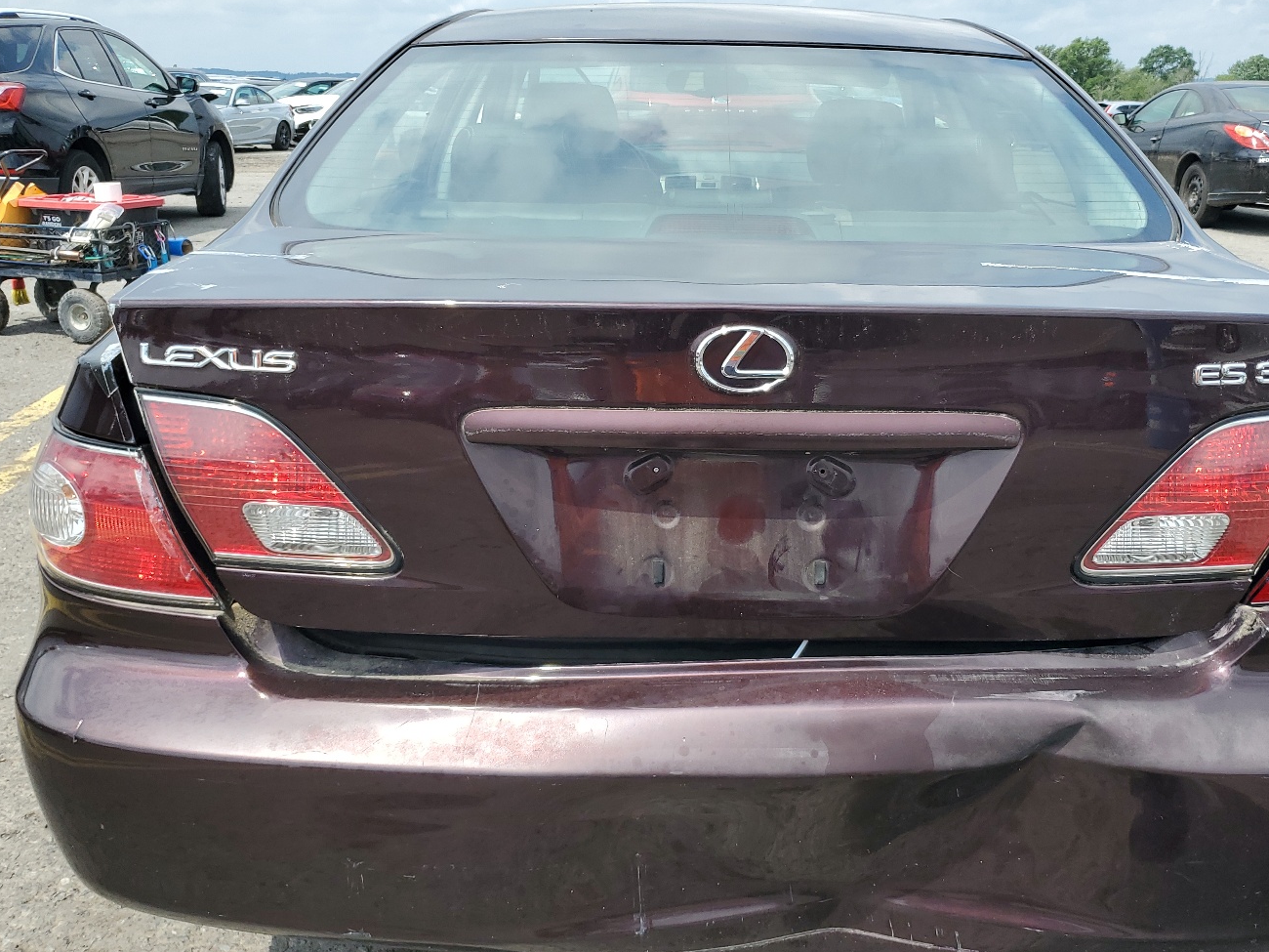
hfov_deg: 56.6
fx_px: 1173
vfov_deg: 44.1
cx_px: 714
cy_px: 505
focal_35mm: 32
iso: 50
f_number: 1.5
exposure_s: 1/2500
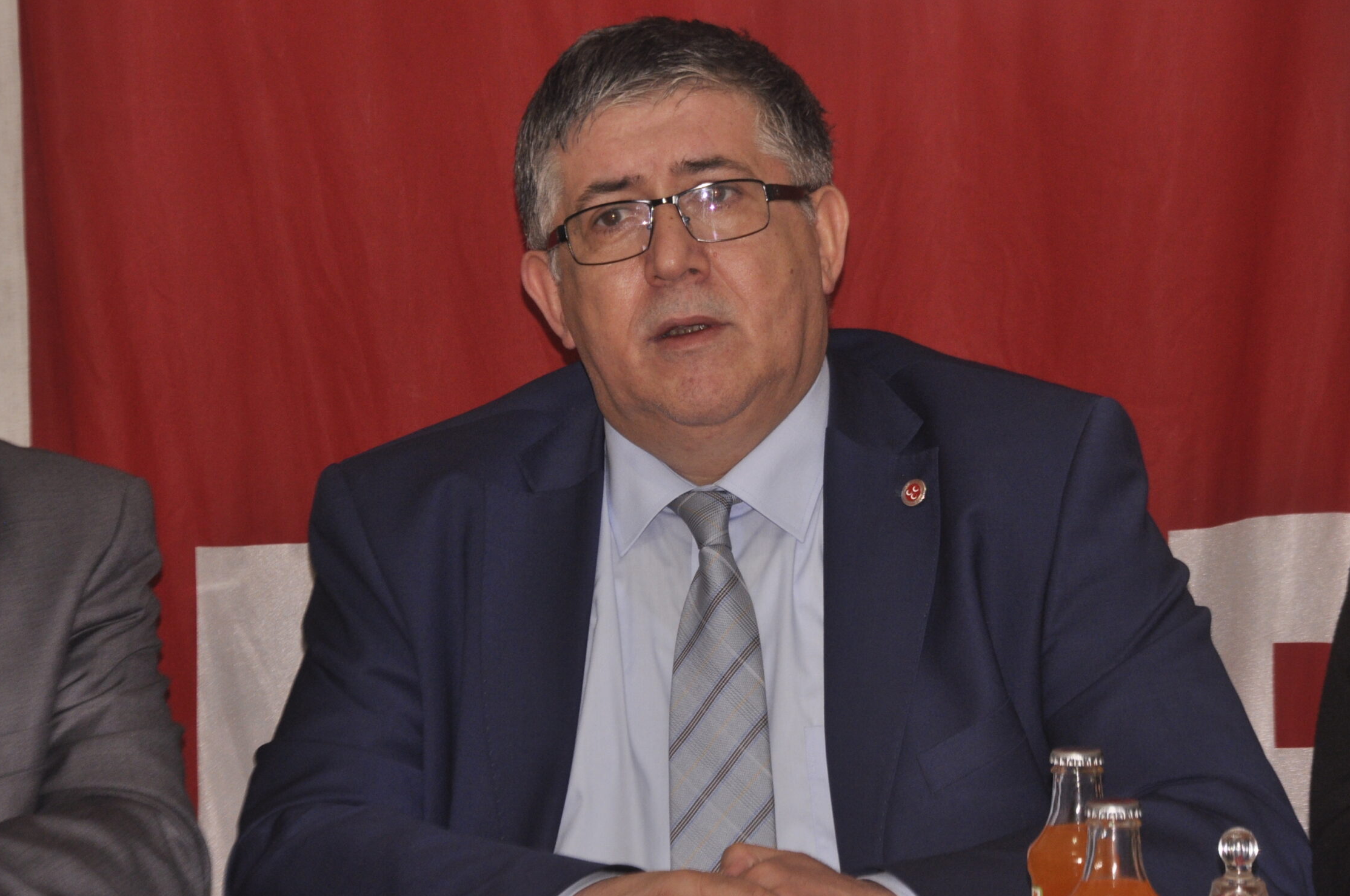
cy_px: 489
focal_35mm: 147
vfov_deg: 9.3
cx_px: 721
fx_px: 5490
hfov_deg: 14.0
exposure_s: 1/80
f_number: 5.6
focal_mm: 85
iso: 640
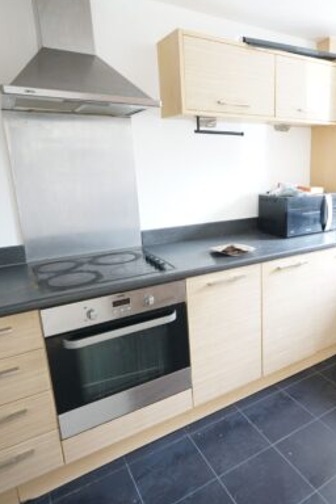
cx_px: 264
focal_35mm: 25
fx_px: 350
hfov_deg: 48.7
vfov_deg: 71.5
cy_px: 244
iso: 400
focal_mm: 16
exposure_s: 1/10
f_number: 4.5
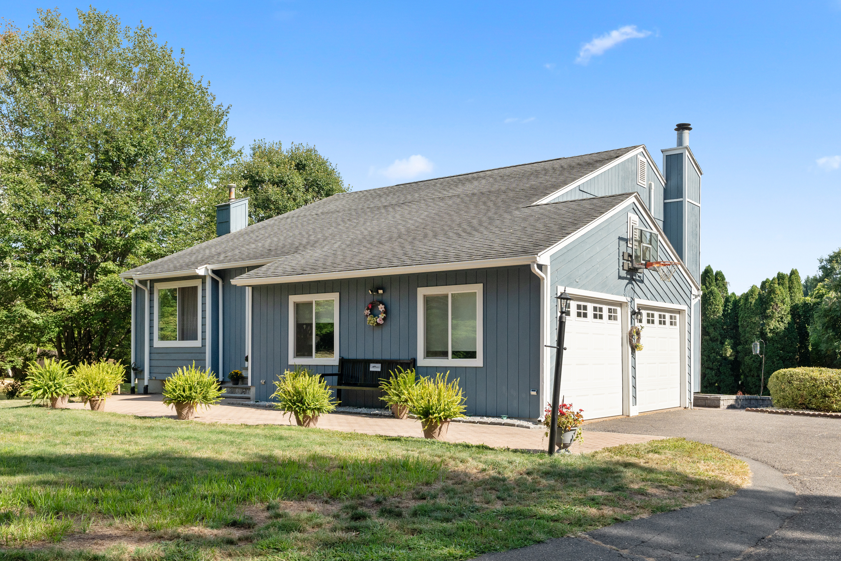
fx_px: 771
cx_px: 420
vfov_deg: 40.0
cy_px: 280
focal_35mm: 33
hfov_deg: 57.2
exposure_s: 1/1000
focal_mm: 33
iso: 800
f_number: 8
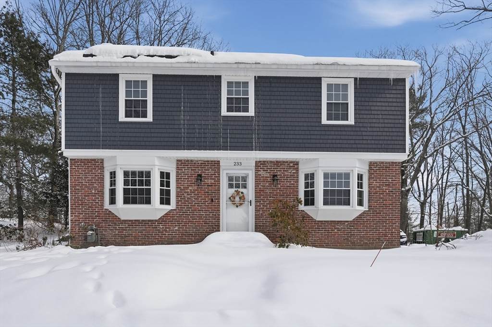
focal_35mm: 16
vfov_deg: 71.9
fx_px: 225
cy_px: 164
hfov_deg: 95.1
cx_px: 246
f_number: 7.1
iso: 400
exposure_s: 1/4000
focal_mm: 11
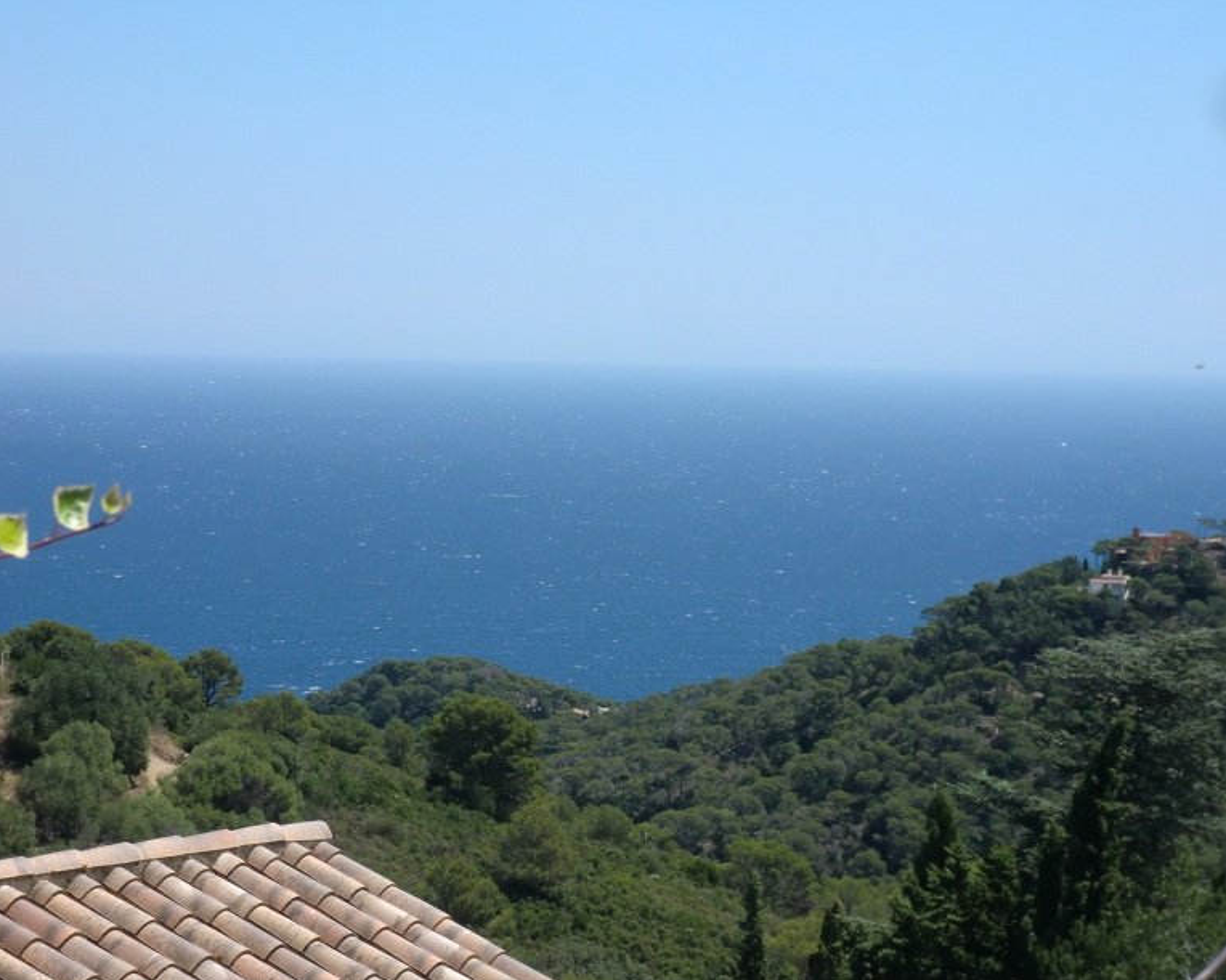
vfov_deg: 14.0
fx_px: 3991
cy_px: 492
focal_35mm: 110
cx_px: 629
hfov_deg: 17.5
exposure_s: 1/400
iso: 64
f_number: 5.6
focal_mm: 18.9
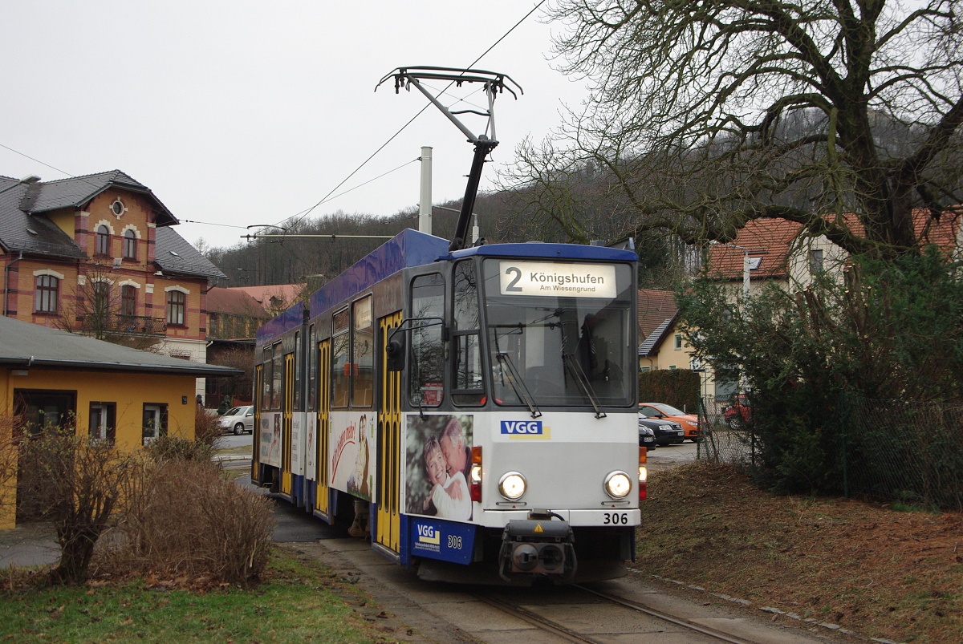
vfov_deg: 26.5
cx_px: 482
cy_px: 322
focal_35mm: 51
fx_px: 1366
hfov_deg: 38.8
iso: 400
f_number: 5.6
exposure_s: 1/100
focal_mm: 34
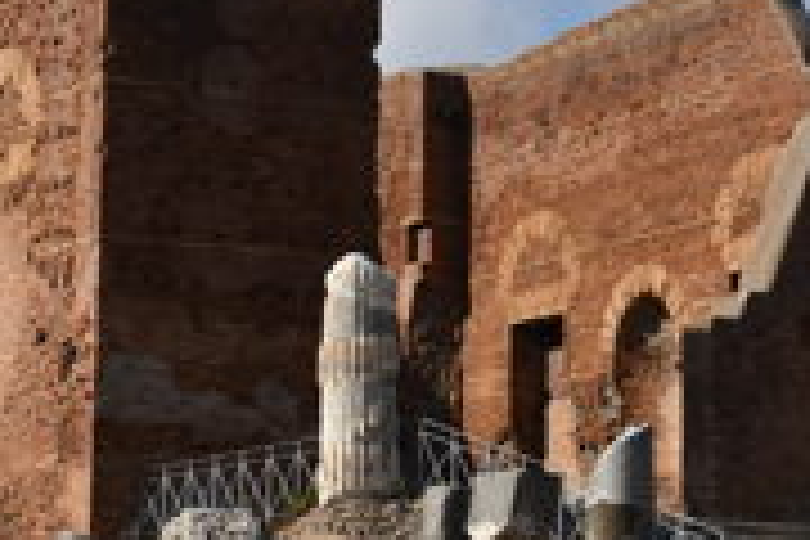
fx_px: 3307
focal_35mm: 147
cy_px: 142
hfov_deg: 14.0
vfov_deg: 9.3
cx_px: 432
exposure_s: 1/1600
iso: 100
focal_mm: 44
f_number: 4.8
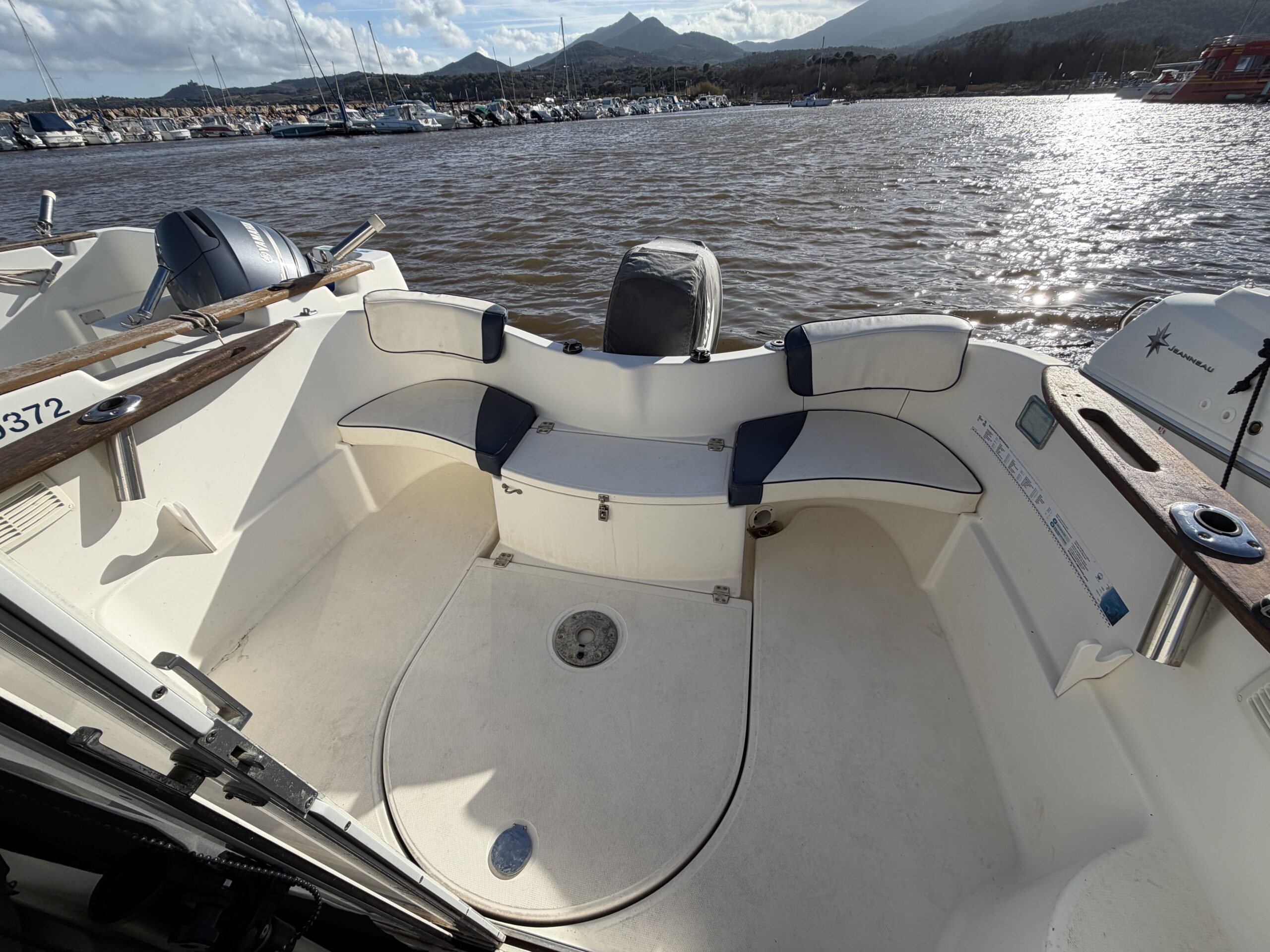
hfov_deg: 102.1
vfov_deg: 85.7
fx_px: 514
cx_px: 635
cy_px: 476
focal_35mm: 14
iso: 20
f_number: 2.2
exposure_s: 1/1211
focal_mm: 2.22
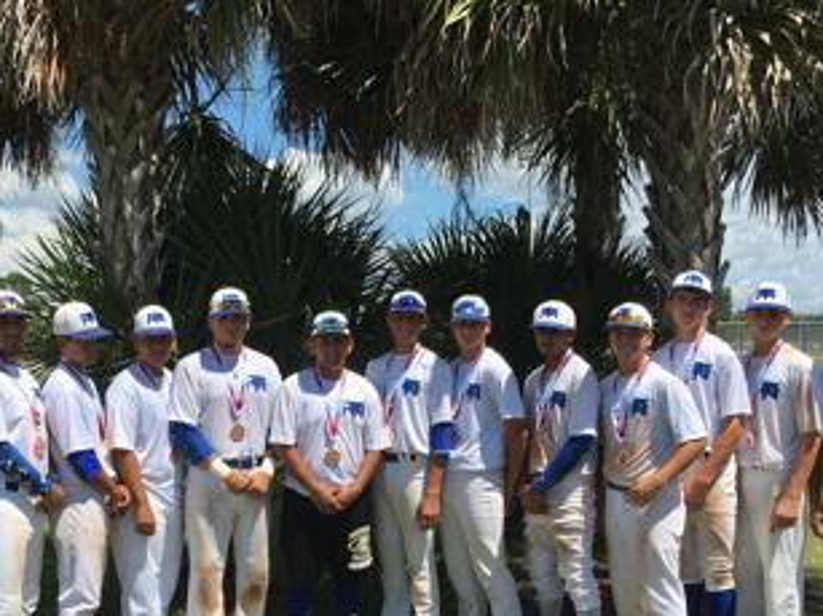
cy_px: 445
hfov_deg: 36.7
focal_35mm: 52
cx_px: 327
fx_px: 1236
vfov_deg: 27.7
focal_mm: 4.15
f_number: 2.2
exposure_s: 1/2137
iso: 25
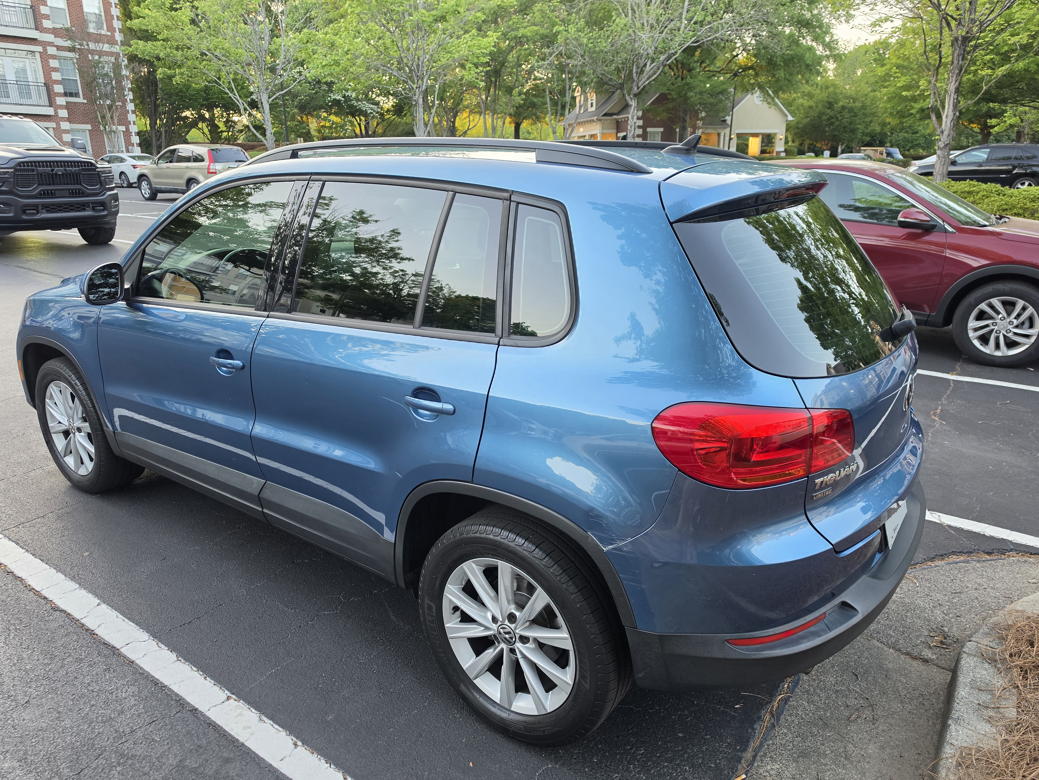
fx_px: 690
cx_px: 520
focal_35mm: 23
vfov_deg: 58.9
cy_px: 390
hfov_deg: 73.9
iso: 100
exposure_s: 1/182
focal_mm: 6.5
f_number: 1.4
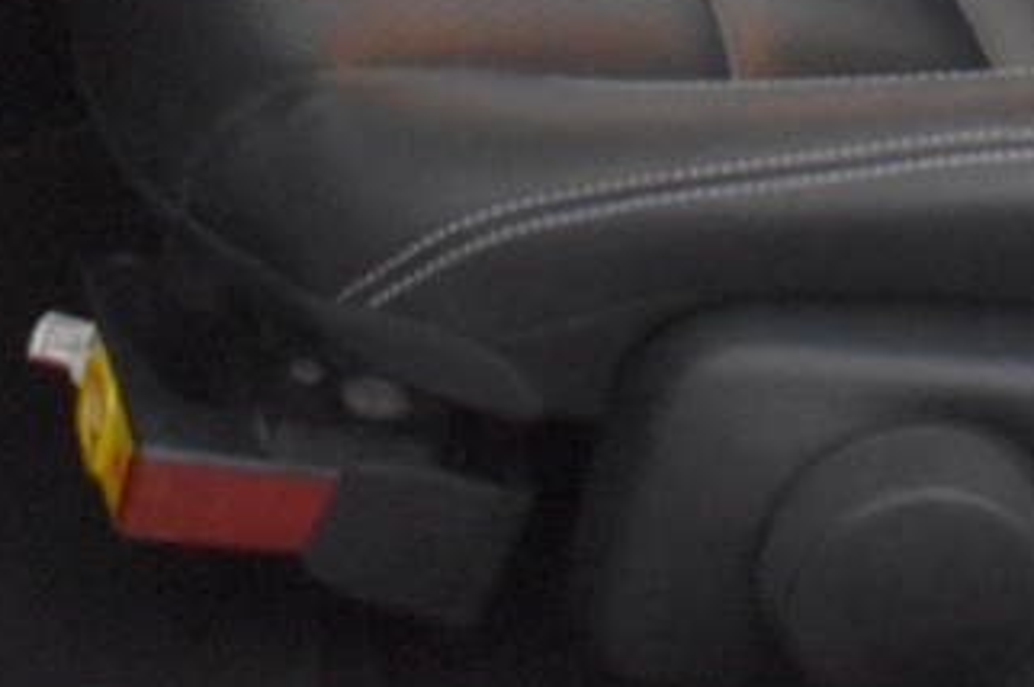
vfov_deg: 9.1
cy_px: -934
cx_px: 1294
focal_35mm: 136
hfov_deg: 14.5
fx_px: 3902
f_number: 3.5
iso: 3600
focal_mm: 18
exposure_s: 1/60
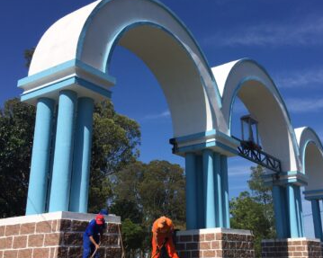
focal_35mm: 41
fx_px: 392
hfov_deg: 44.4
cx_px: 204
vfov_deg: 36.5
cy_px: 135
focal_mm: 4.15
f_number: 2.2
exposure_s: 1/2825
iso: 32
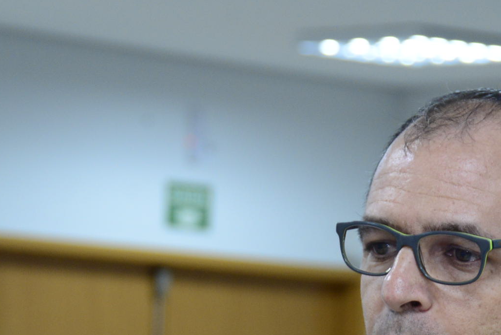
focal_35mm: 278
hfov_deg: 7.4
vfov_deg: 4.9
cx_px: 384
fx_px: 3870
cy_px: 457
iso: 1600
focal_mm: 95
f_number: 5.6
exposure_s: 1/60
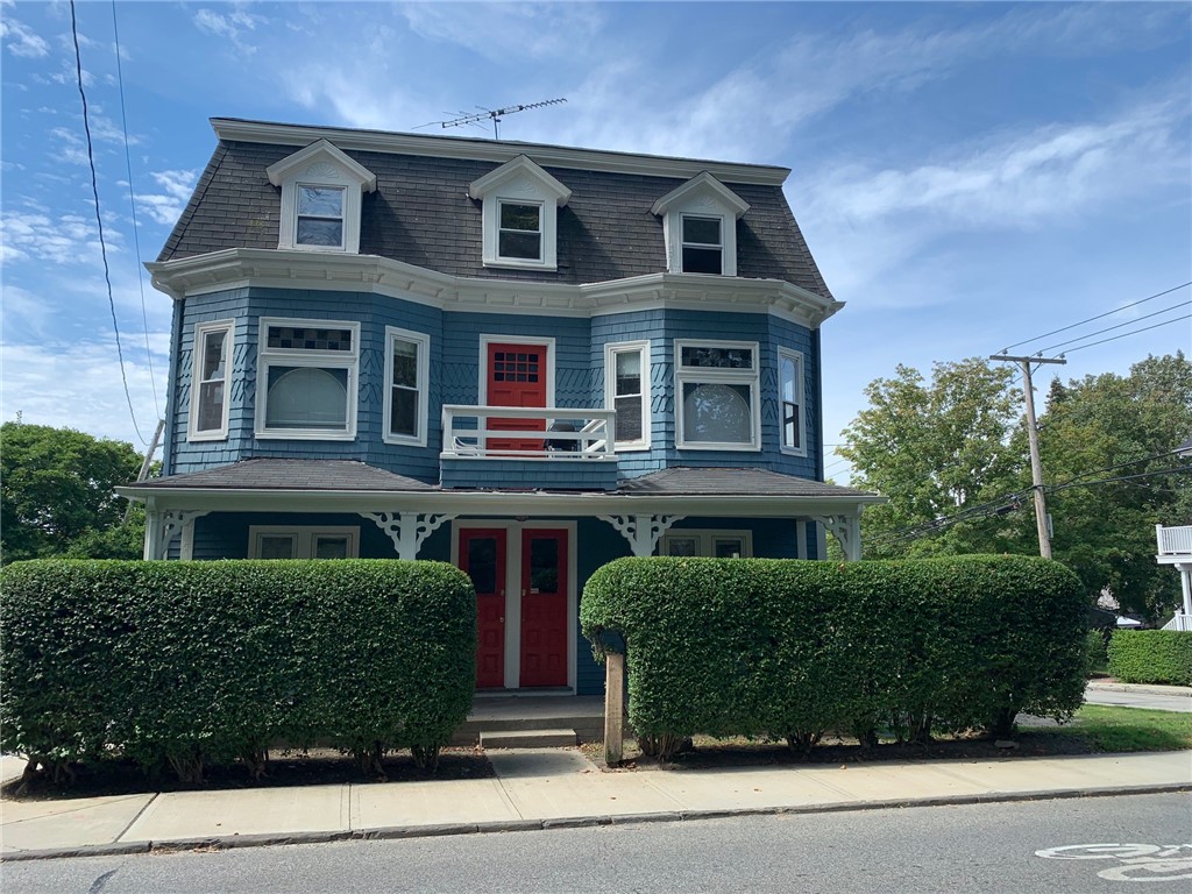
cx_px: 596
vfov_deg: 53.1
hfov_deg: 67.3
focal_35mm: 26
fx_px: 895
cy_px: 447
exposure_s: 1/1427
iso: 25
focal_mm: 4.25
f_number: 1.8
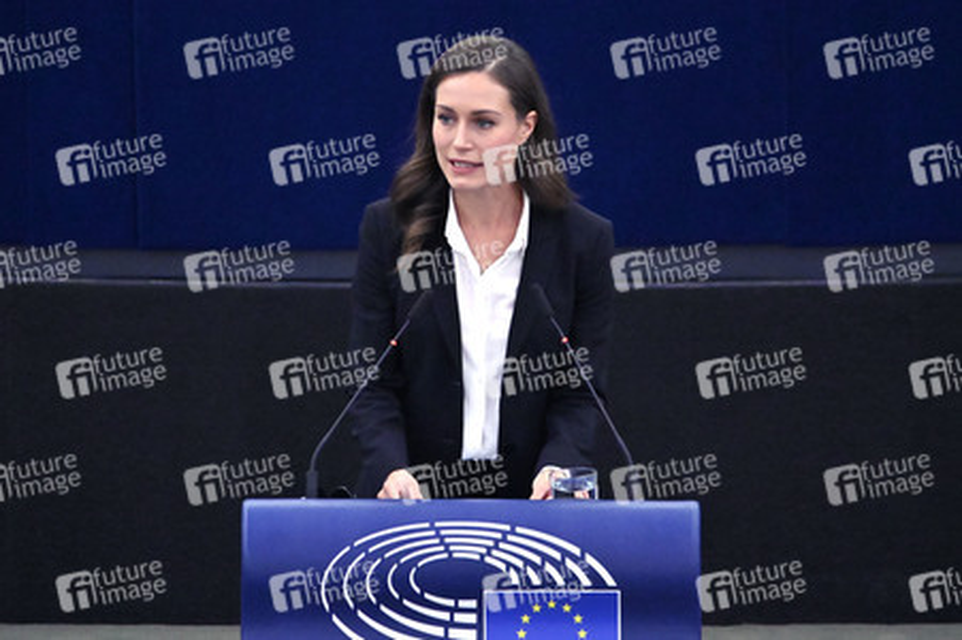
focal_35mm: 600
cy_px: 320
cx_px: 481
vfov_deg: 2.3
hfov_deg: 3.4
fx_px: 16021
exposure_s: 1/1000
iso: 12800
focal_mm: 600
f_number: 6.3
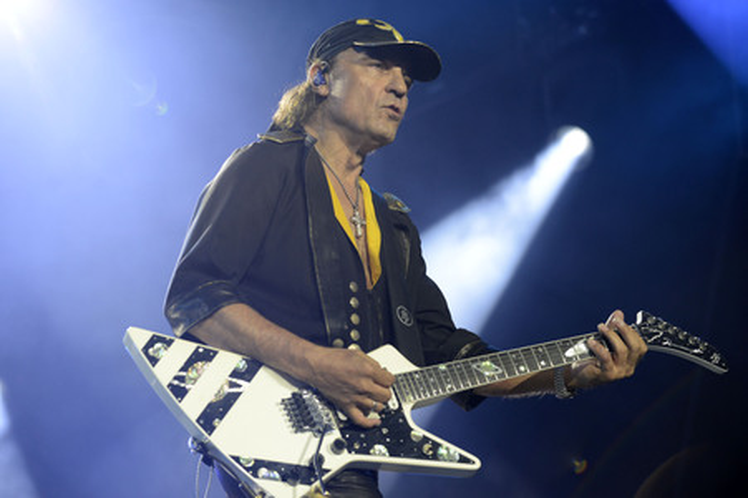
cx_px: 374
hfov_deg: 18.6
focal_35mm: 110
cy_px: 249
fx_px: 2284
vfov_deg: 12.4
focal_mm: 110
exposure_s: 1/800
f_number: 4
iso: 1250
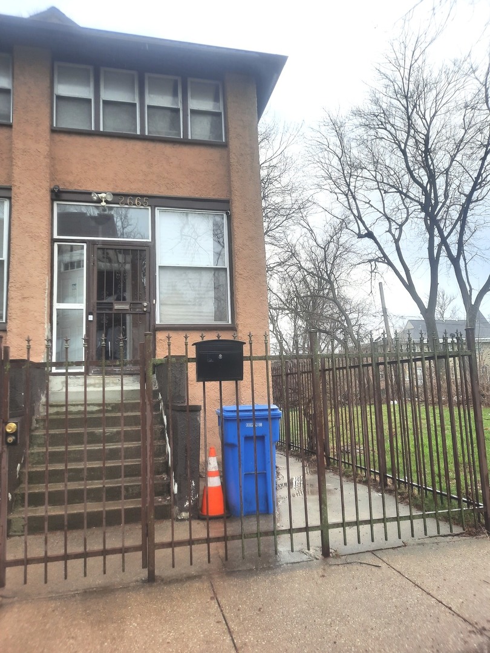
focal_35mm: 25
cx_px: 245
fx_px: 472
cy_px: 326
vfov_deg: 69.4
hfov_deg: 54.9
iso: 32
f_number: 2
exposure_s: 1/425
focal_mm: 4.6
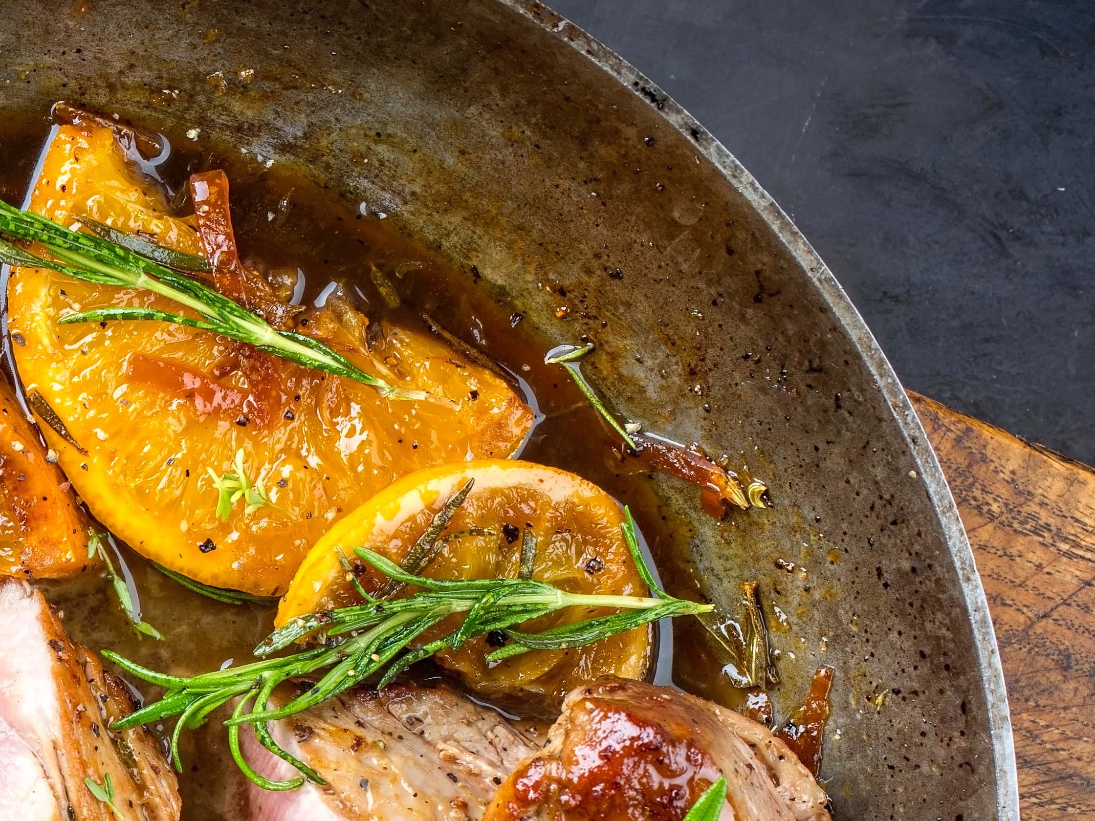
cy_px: 864
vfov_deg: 9.3
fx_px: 4998
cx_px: -288
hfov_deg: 12.2
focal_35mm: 158
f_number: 9
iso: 100
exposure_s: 1/200
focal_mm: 50
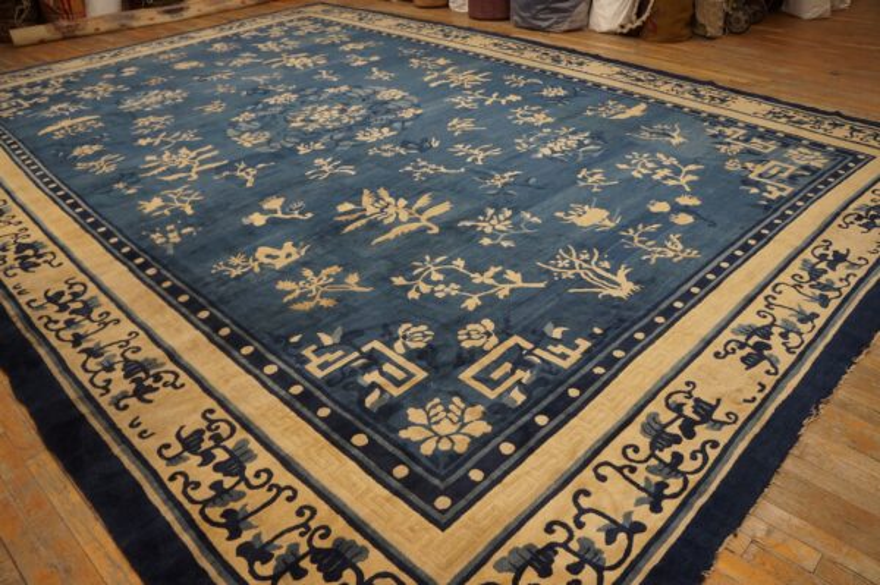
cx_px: 440
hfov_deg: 67.4
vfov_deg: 47.9
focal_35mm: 27
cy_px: 292
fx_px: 659
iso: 640
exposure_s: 1/60
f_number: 4
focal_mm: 18
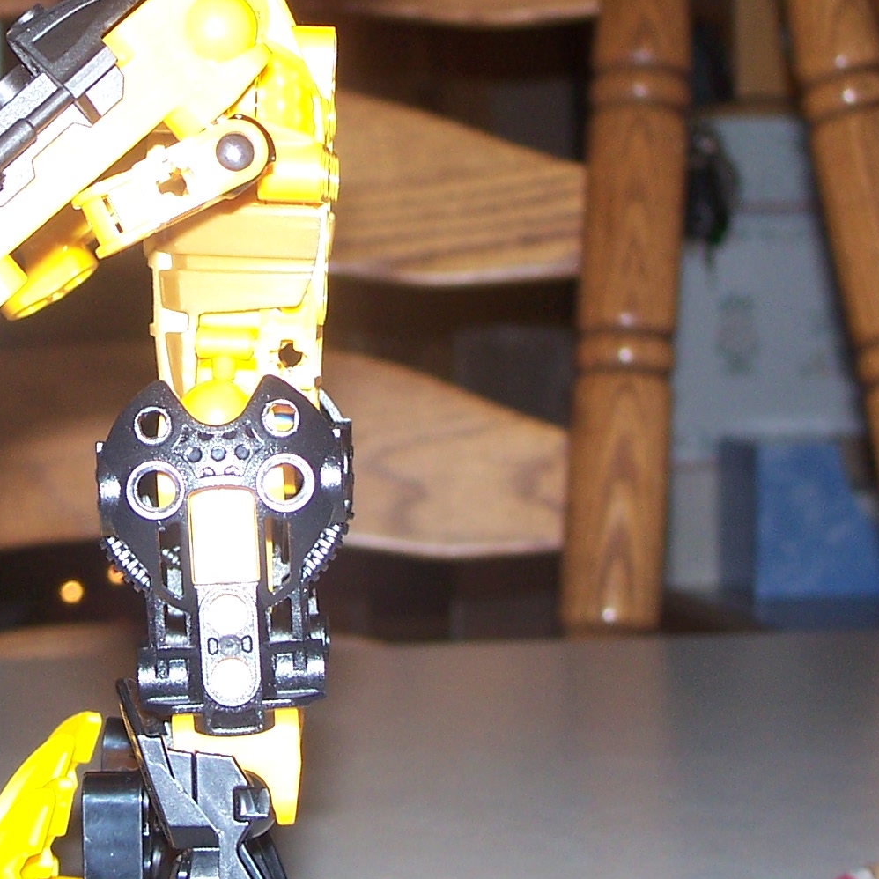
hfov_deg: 16.1
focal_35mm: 107
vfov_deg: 16.2
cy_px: 295
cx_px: 113
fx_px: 3074
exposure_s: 1/60
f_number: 2.8
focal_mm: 7.8
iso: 125
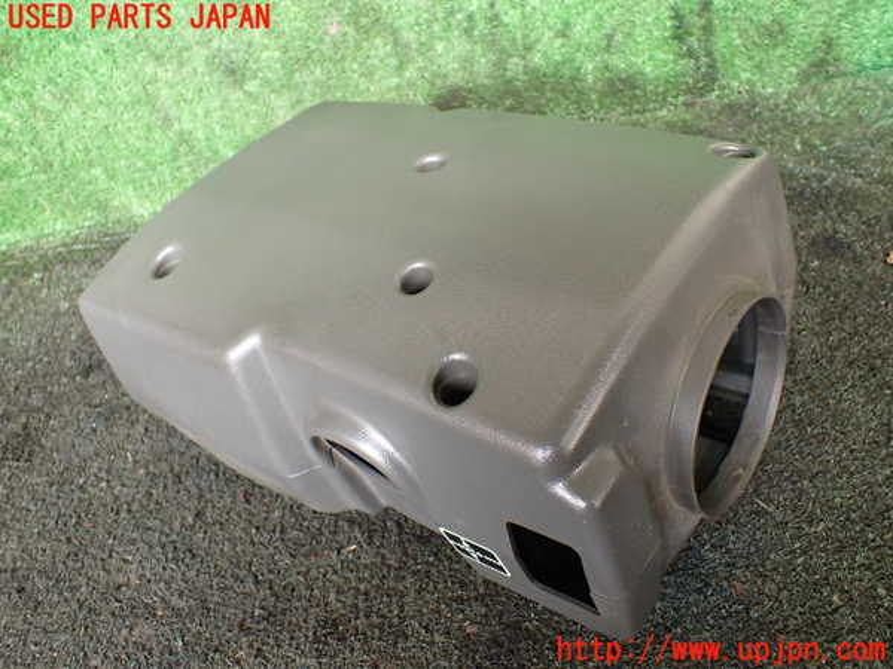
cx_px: 446
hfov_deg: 60.0
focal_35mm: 30
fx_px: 774
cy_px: 334
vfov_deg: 46.8
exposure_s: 1/125
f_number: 2.3
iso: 400
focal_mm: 5.4
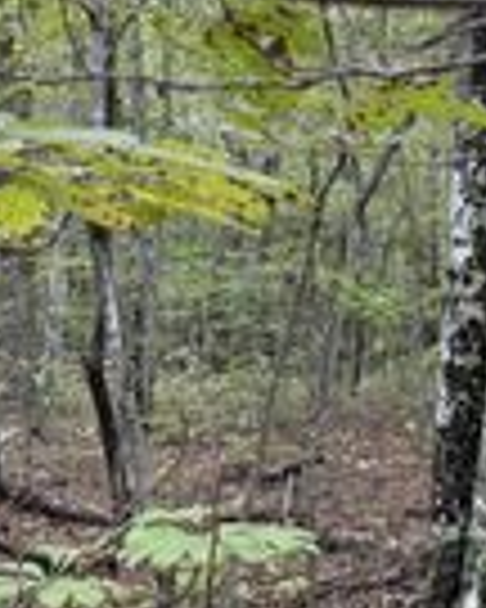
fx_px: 1564
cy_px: 191
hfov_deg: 15.4
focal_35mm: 87
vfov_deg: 21.9
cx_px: 846
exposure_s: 1/220
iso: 160
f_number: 1.78
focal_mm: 6.76
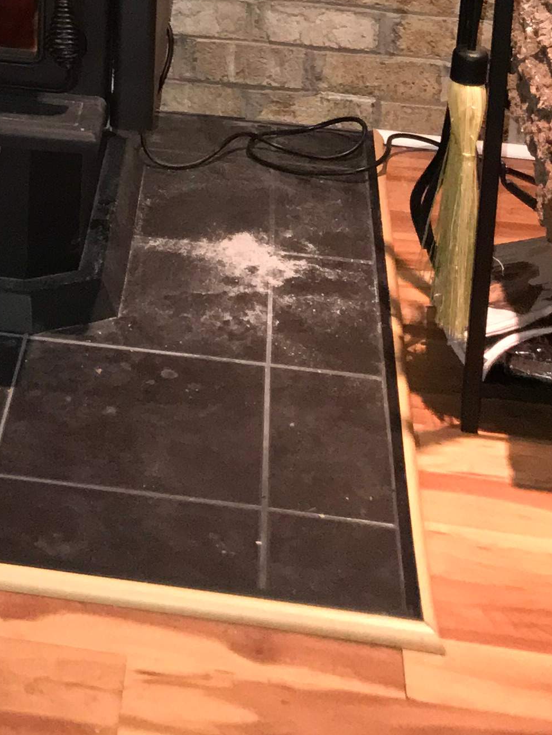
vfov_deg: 20.6
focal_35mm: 86
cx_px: -100
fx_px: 1828
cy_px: -238
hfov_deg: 16.5
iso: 100
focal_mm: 3.99
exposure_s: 1/16
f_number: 1.8
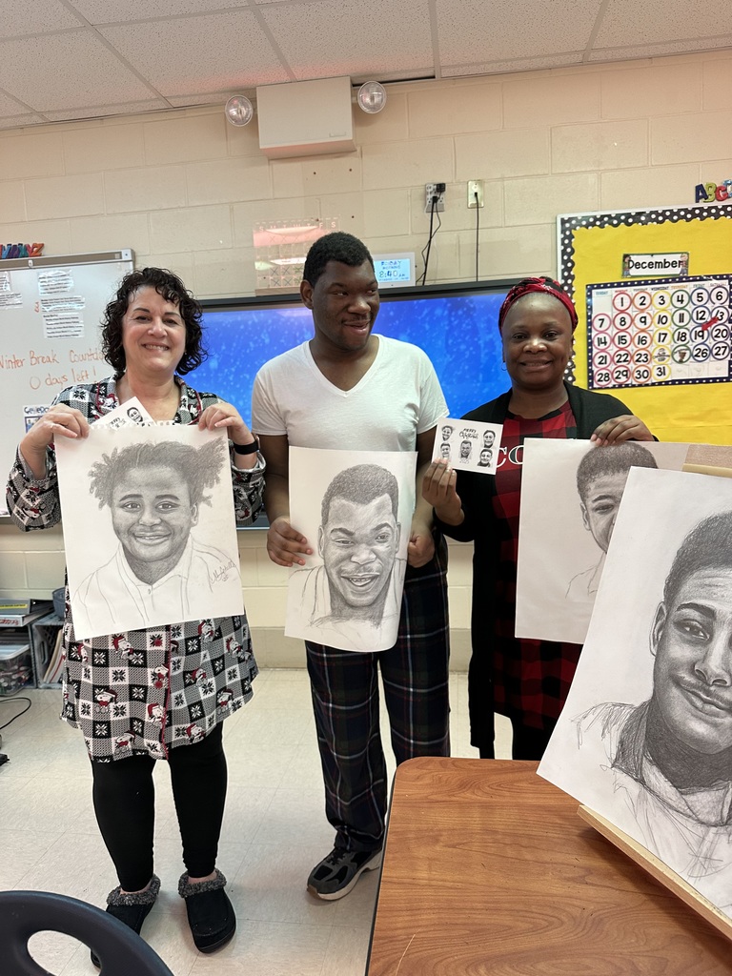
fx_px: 677
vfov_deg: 71.6
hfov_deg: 56.8
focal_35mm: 24
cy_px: 488
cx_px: 366
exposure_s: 1/60
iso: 200
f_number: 1.78
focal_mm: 6.86
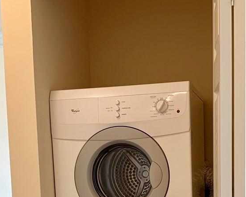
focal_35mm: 73
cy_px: 236
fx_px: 532
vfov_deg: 19.7
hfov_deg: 26.0
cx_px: 143
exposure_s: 1/60
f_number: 1.8
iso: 80
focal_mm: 4.25
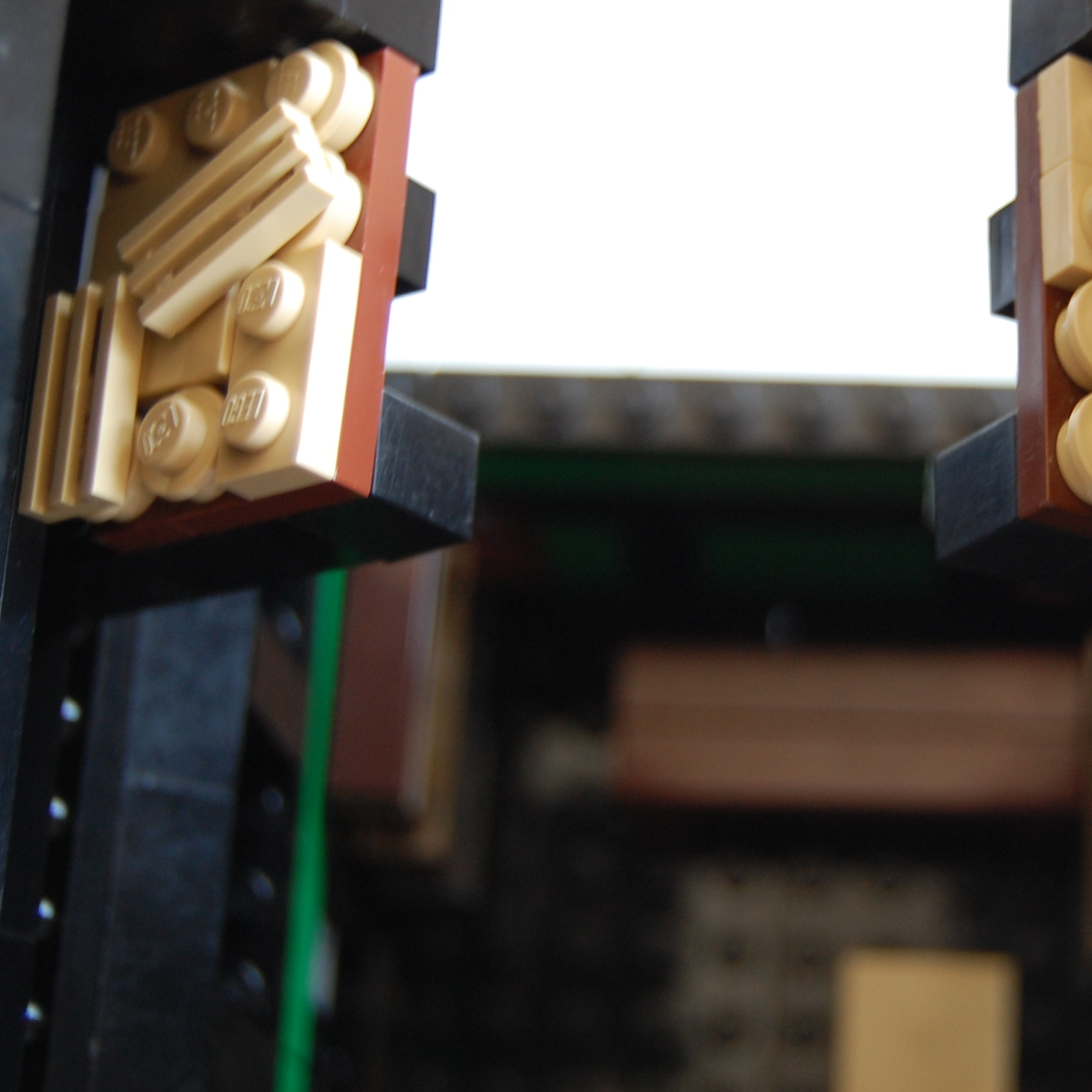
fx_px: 3099
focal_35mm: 87
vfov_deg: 20.0
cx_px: 849
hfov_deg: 19.8
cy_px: 494
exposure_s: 1/30
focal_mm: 35
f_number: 4.8
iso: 400
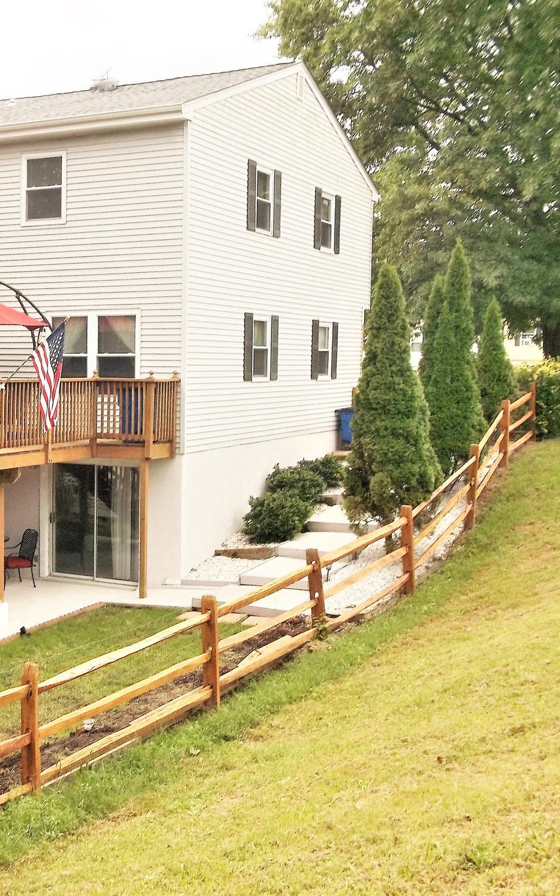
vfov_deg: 43.5
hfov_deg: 26.9
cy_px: 447
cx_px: 44
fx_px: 1123
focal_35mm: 46
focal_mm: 5.7
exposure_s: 1/80
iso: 80
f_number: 8.8
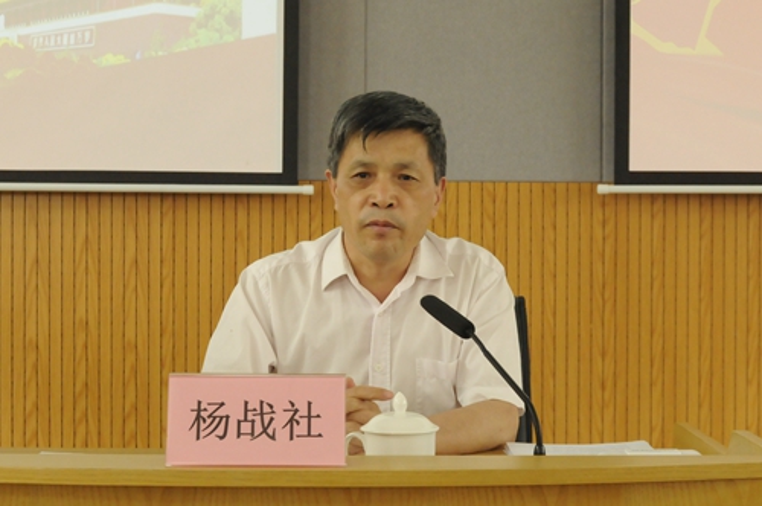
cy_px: 253
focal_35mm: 52
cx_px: 381
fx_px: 1110
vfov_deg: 25.7
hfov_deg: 37.9
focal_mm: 35
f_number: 5.6
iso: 2000
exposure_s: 1/125
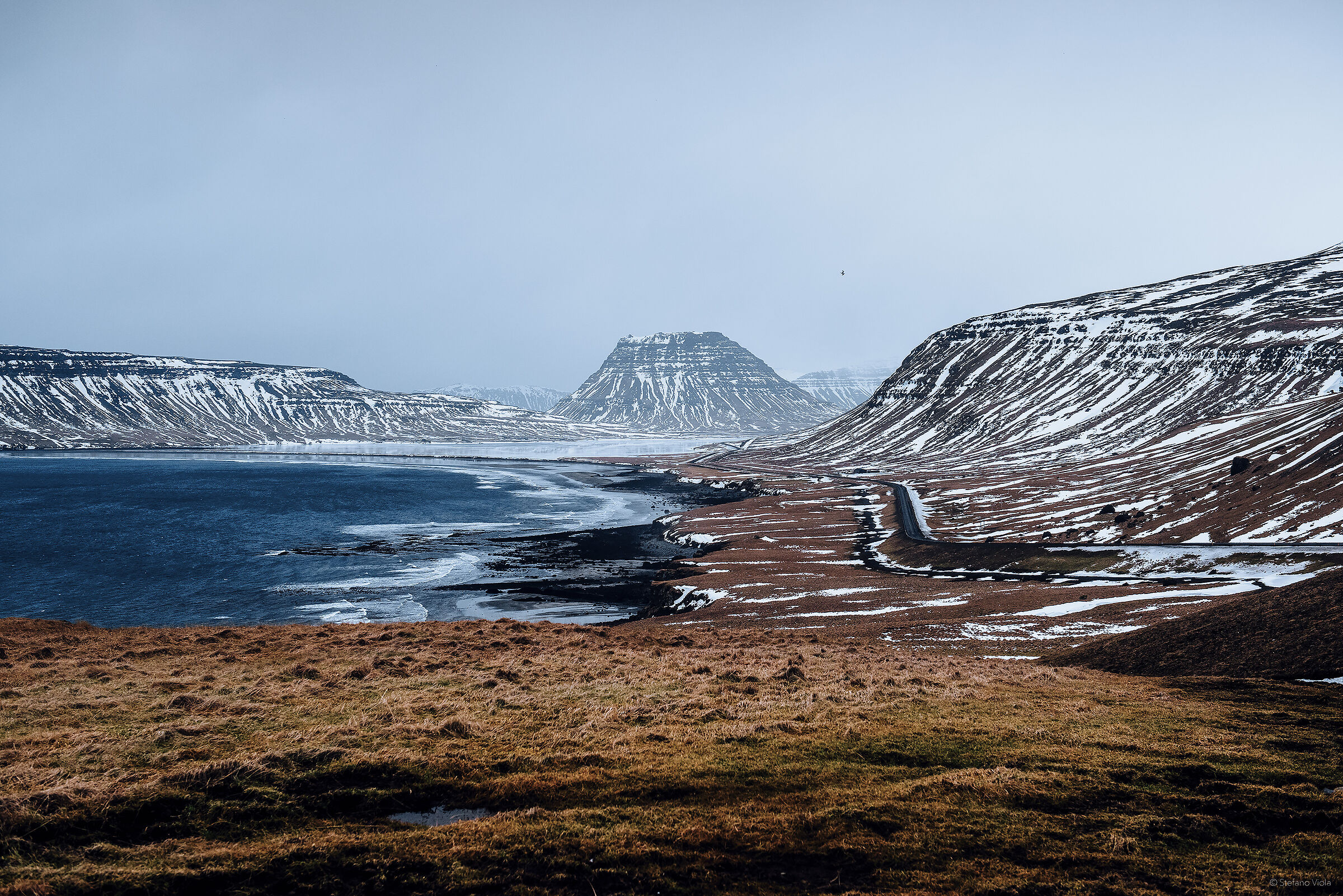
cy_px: 448
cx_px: 672
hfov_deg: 43.6
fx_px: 1679
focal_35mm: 45
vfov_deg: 29.9
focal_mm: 45
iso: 400
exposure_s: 1/200
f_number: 5.6
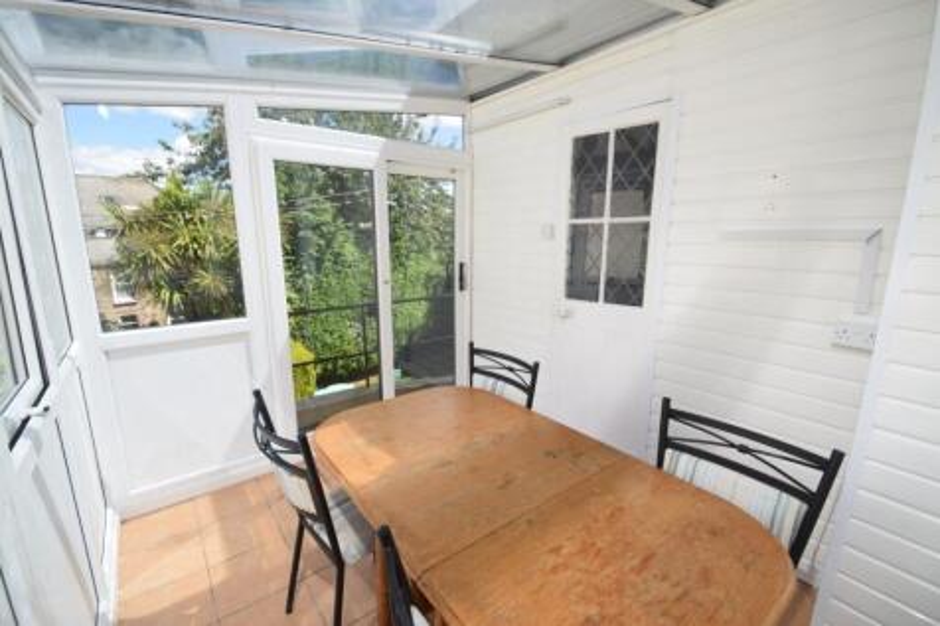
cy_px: 313
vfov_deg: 77.3
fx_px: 392
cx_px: 470
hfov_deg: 100.4
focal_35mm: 15
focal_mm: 10
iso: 100
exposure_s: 1/200
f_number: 7.1
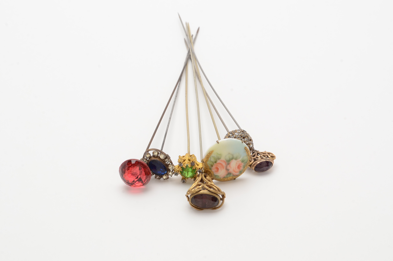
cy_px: 130
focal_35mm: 72
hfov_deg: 28.1
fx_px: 784
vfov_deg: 18.8
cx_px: 196
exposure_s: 1/125
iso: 200
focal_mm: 48
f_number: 16
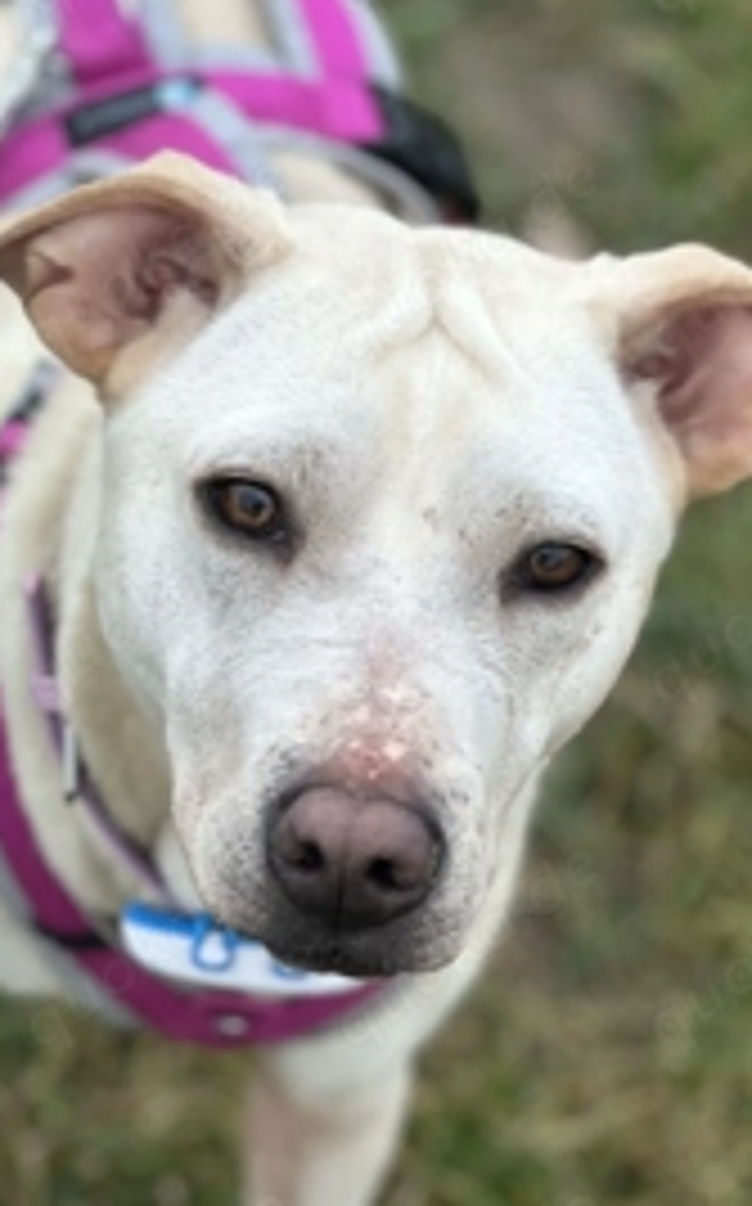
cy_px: 670
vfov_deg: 17.1
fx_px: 4009
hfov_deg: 10.7
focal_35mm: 122
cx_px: 320
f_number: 2.8
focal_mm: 9
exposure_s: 1/121
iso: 40
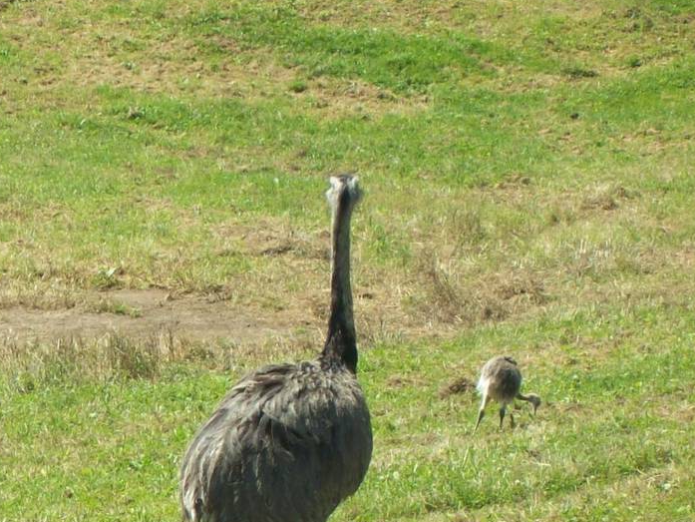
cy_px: 553
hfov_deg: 7.9
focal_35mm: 248
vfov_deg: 6.0
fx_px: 4980
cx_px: -94
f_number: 4.8
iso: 80
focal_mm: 18
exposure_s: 1/327
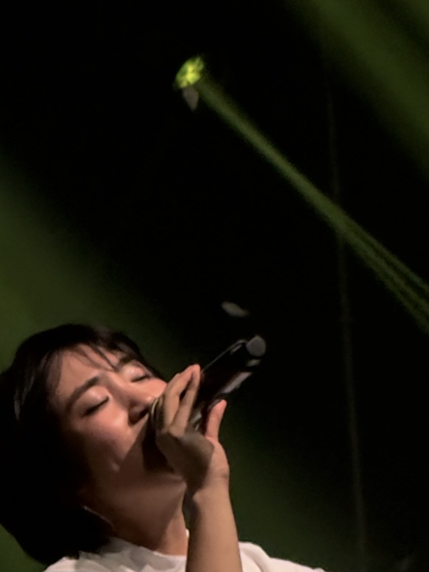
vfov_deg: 4.6
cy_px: 790
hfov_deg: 3.5
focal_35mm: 426
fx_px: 7043
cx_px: 419
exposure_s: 1/61
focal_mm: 15.66
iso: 200
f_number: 2.8
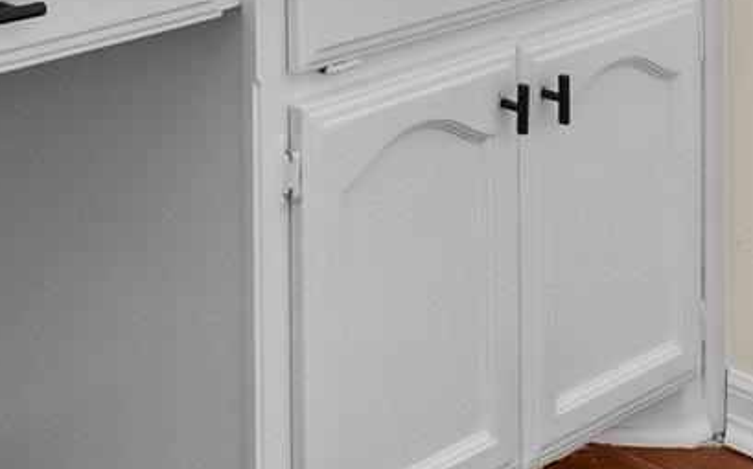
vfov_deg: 12.2
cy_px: -536
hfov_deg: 22.0
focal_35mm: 92
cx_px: 59
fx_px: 1887
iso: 1250
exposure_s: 1/6
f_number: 11
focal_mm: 18
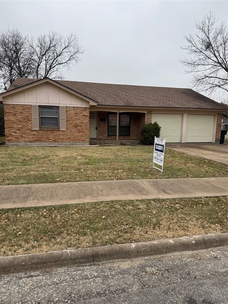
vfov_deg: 71.6
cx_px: 114
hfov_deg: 56.8
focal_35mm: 24
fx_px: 211
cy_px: 152
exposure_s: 1/888
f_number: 1.78
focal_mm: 6.76
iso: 80
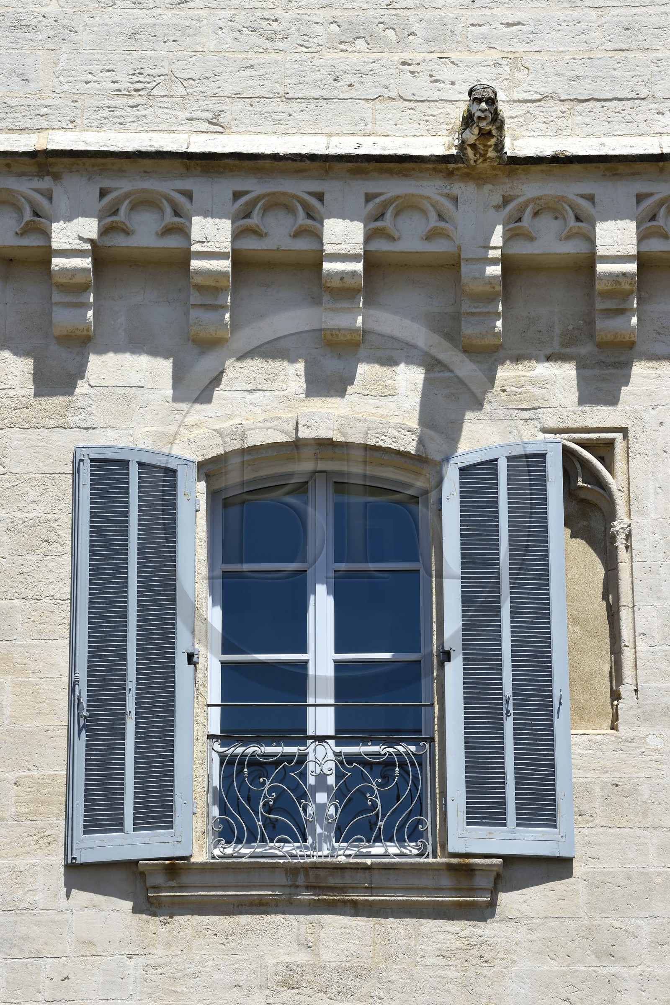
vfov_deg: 12.8
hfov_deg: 8.6
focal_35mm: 160
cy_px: 502
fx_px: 4466
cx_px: 335
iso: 200
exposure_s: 1/320
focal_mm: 160
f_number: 10
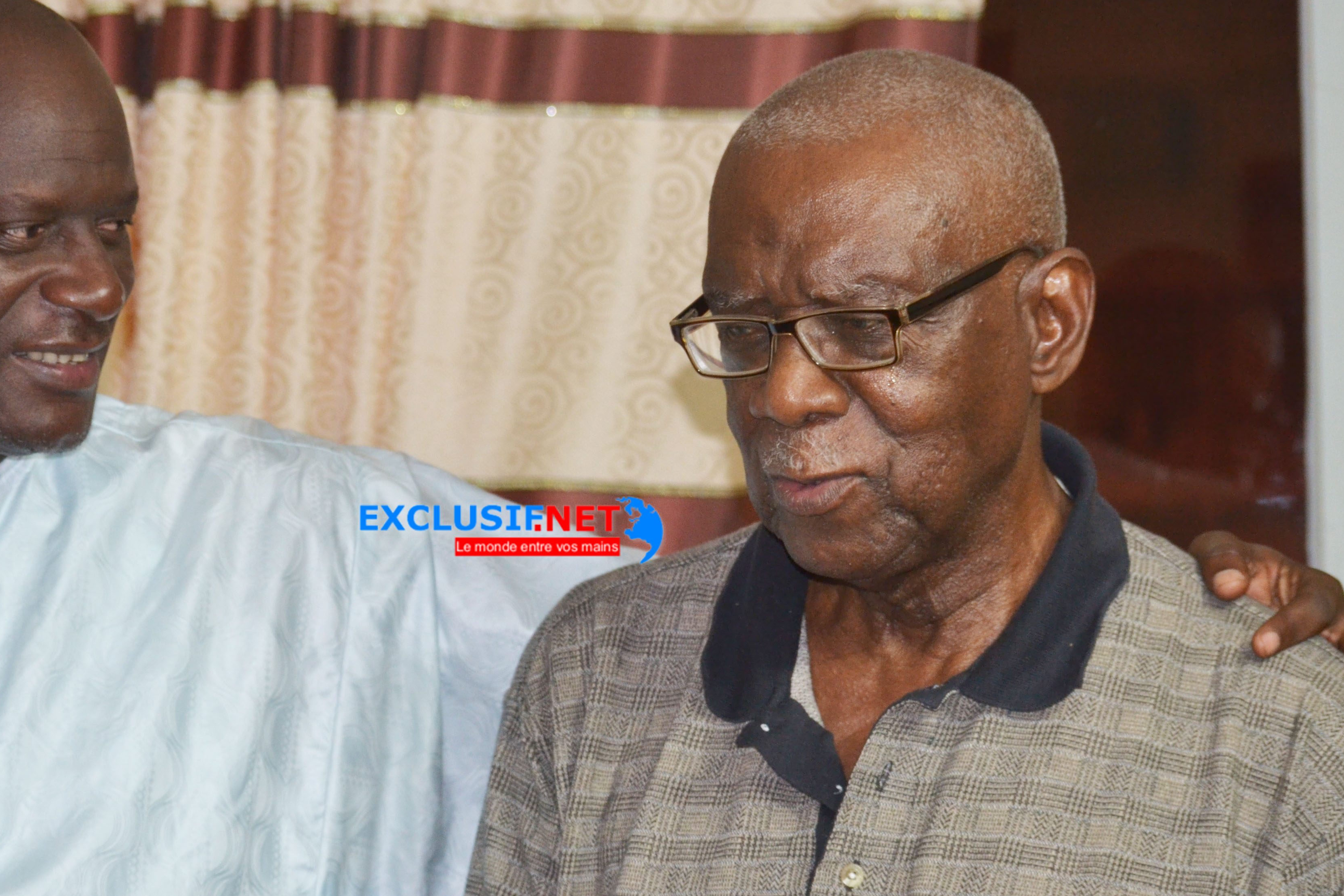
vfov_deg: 11.9
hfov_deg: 17.8
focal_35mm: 115
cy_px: 532
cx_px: 511
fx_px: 4282
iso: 800
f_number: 4
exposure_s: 1/30
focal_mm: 55
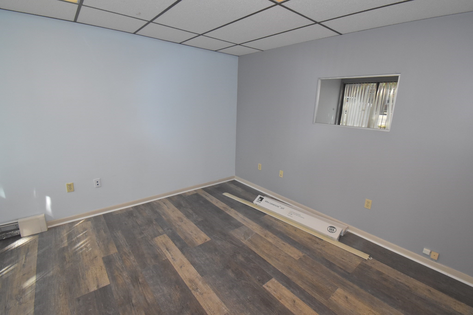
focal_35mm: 15
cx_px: 236
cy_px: 158
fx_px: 197
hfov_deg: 100.4
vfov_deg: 77.3
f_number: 11
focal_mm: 10
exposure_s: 1/200
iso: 2500
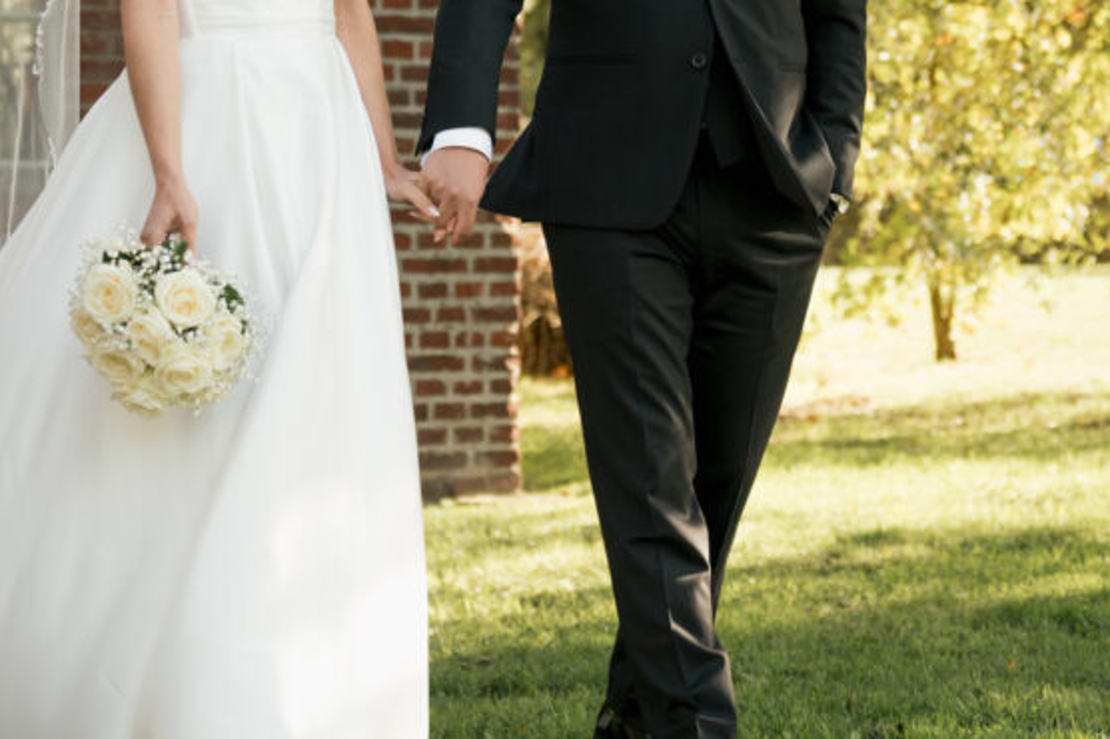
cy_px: 58
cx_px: 685
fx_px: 3328
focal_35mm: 108
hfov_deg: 18.9
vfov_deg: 12.6
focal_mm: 50
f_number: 2.8
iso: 320
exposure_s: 1/640
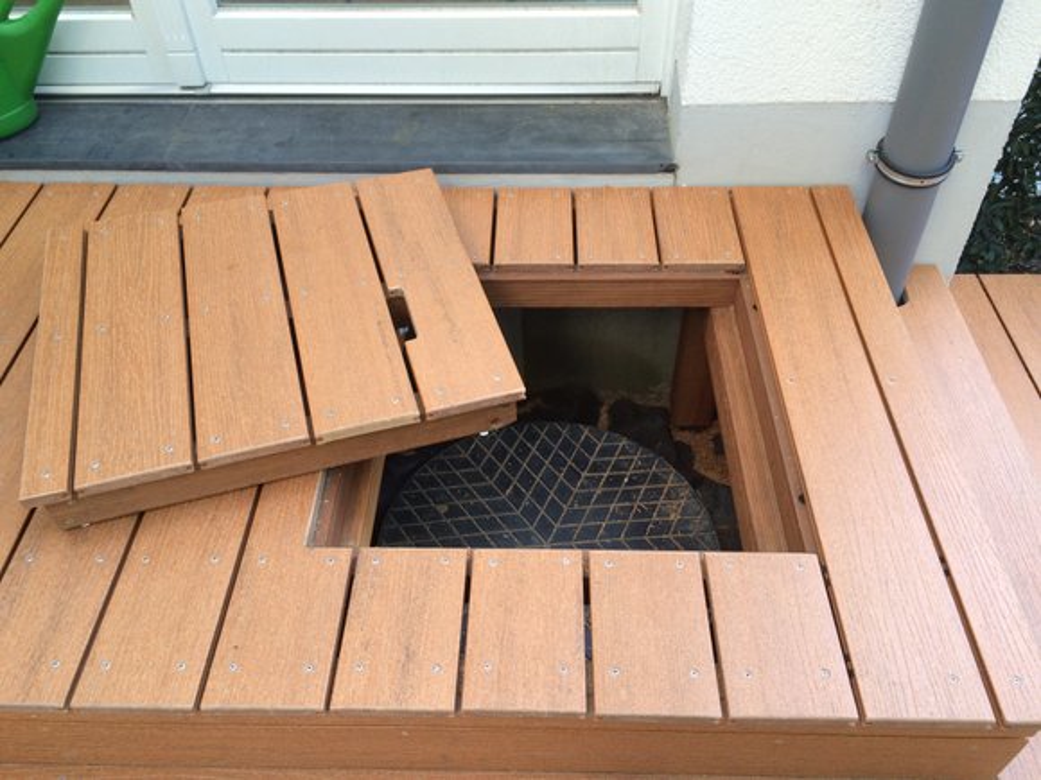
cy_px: 390
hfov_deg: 61.7
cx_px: 520
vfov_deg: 48.2
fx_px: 872
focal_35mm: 29
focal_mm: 4.15
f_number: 2.2
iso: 50
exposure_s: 1/100
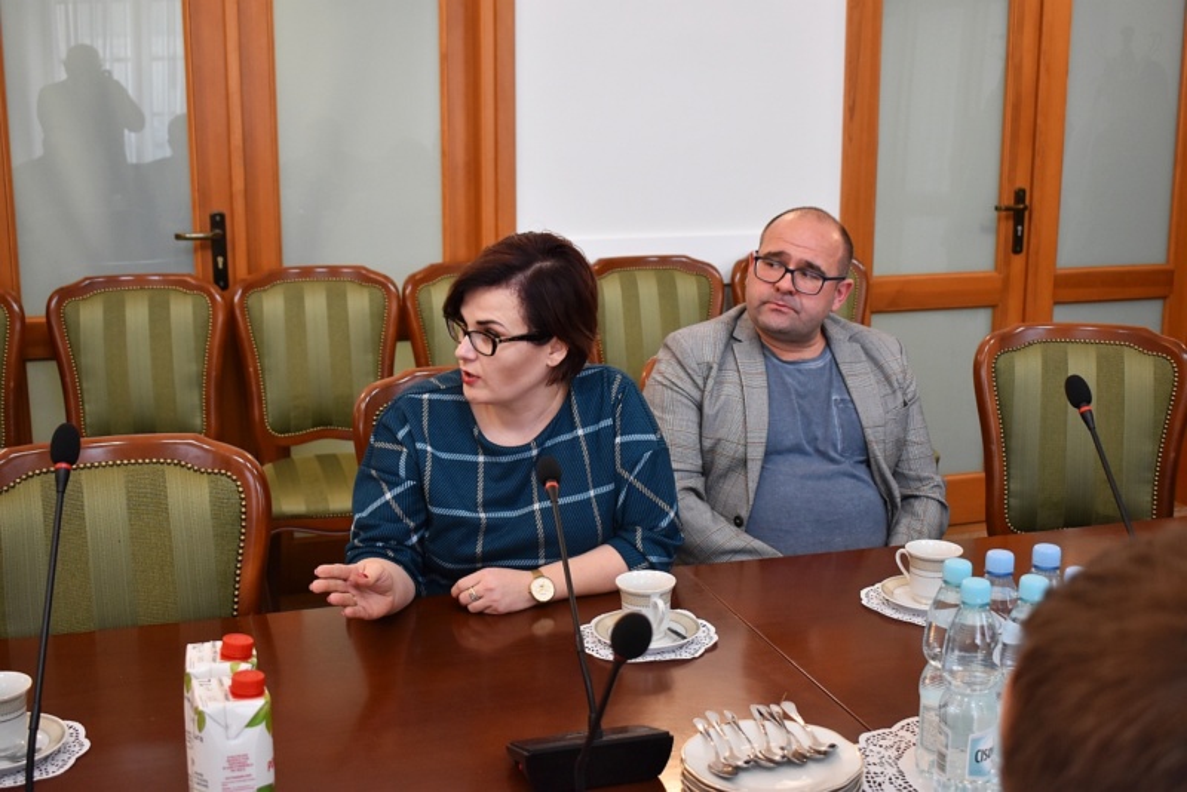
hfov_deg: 44.9
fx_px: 1435
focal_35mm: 44
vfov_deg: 30.9
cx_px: 594
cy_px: 396
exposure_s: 1/60
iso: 1100
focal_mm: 29
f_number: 4.2
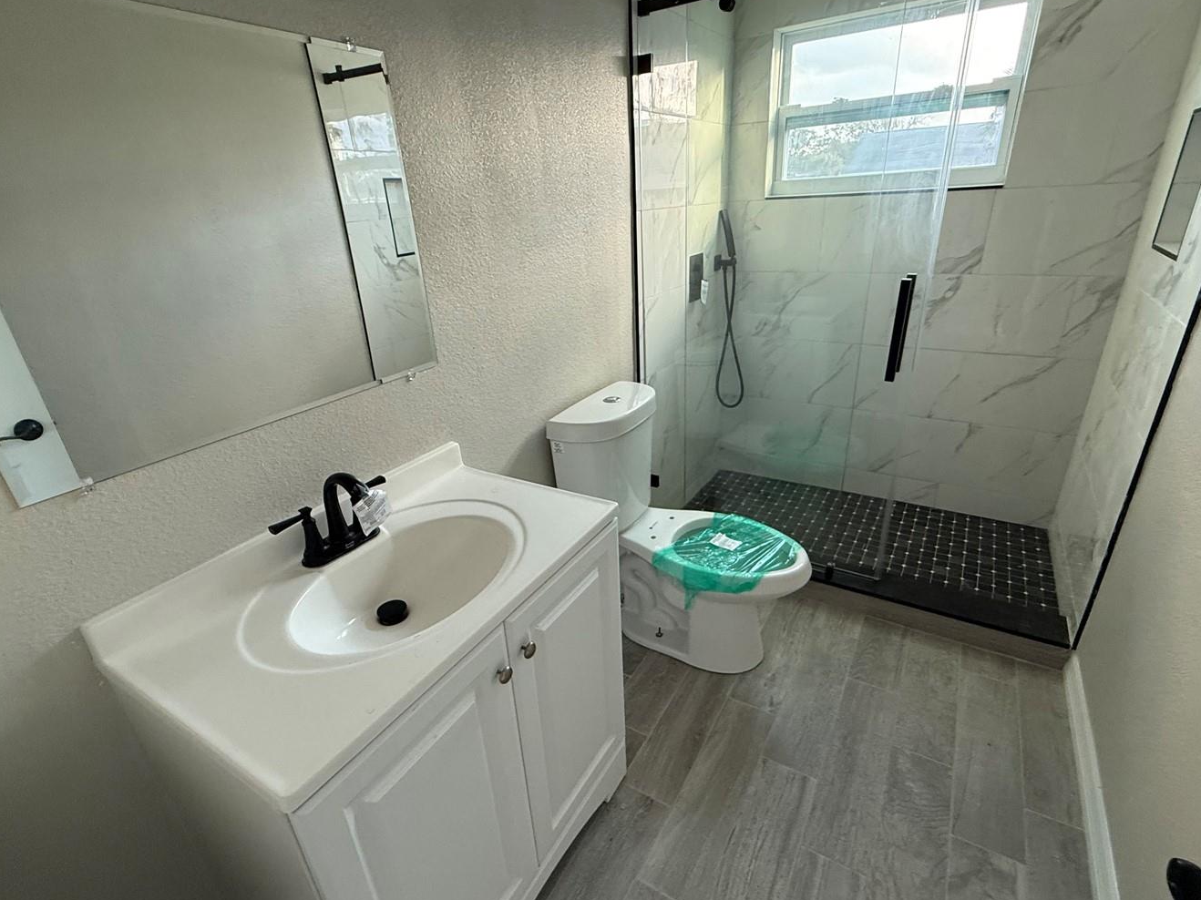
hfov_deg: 91.0
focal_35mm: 17
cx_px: 604
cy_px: 461
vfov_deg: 74.7
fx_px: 590
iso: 400
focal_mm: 2.22
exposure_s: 1/73
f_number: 2.2
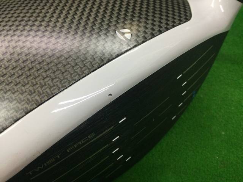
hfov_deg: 58.4
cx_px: 122
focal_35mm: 31
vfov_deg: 45.4
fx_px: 218
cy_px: 91
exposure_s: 1/30
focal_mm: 3.3
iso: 64
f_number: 2.4
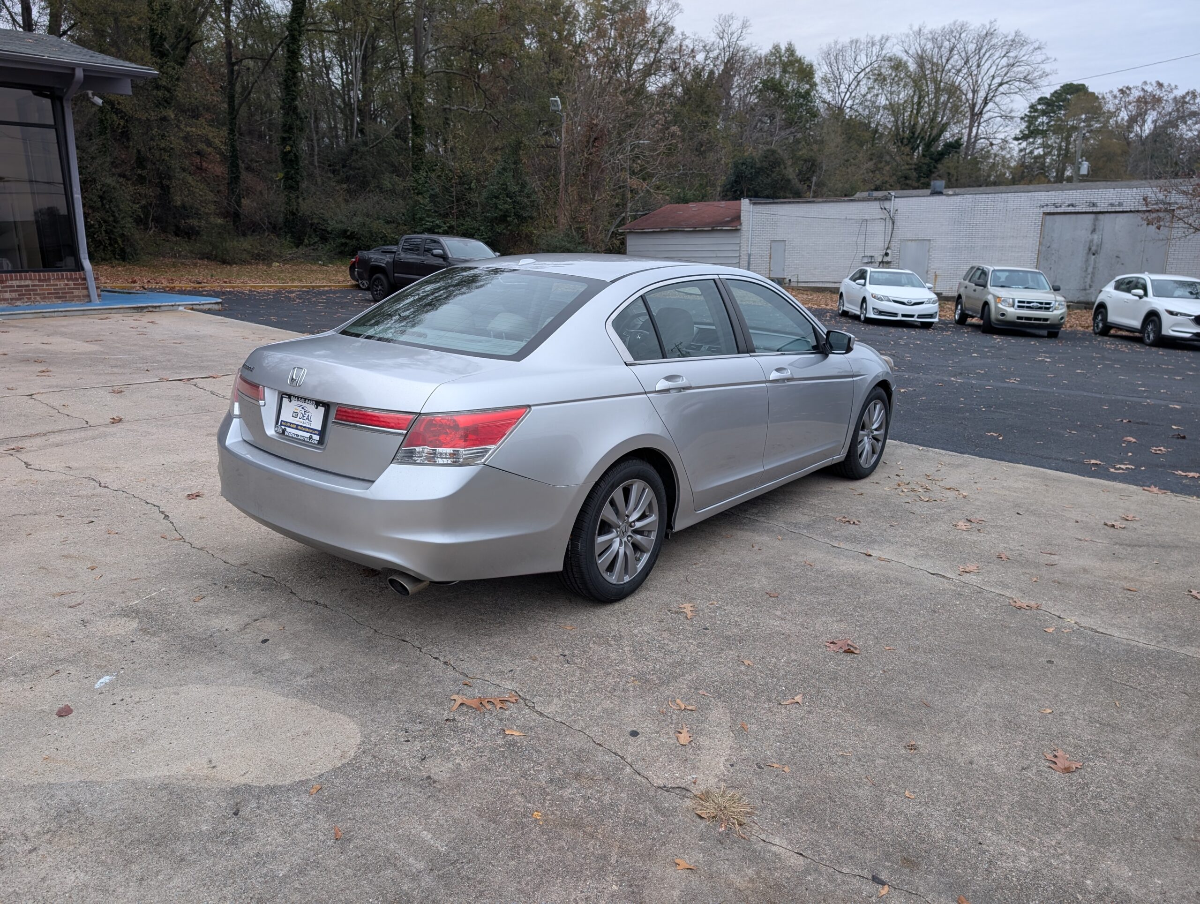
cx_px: 600
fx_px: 833
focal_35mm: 24
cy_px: 452
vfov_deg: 56.9
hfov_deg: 71.5
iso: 20
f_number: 1.68
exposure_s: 1/35
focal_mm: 6.9
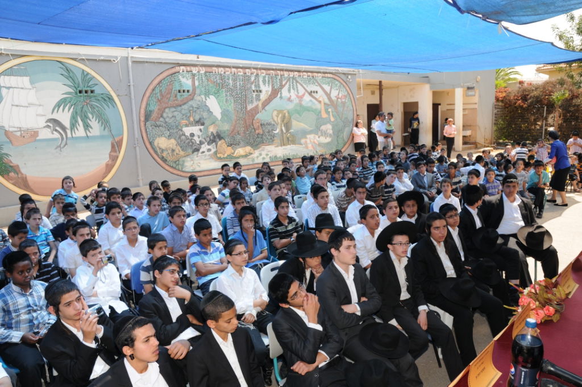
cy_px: 194
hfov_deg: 70.5
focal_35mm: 26
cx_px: 291
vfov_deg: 50.3
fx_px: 412
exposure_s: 1/160
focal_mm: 17
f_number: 6.3
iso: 200
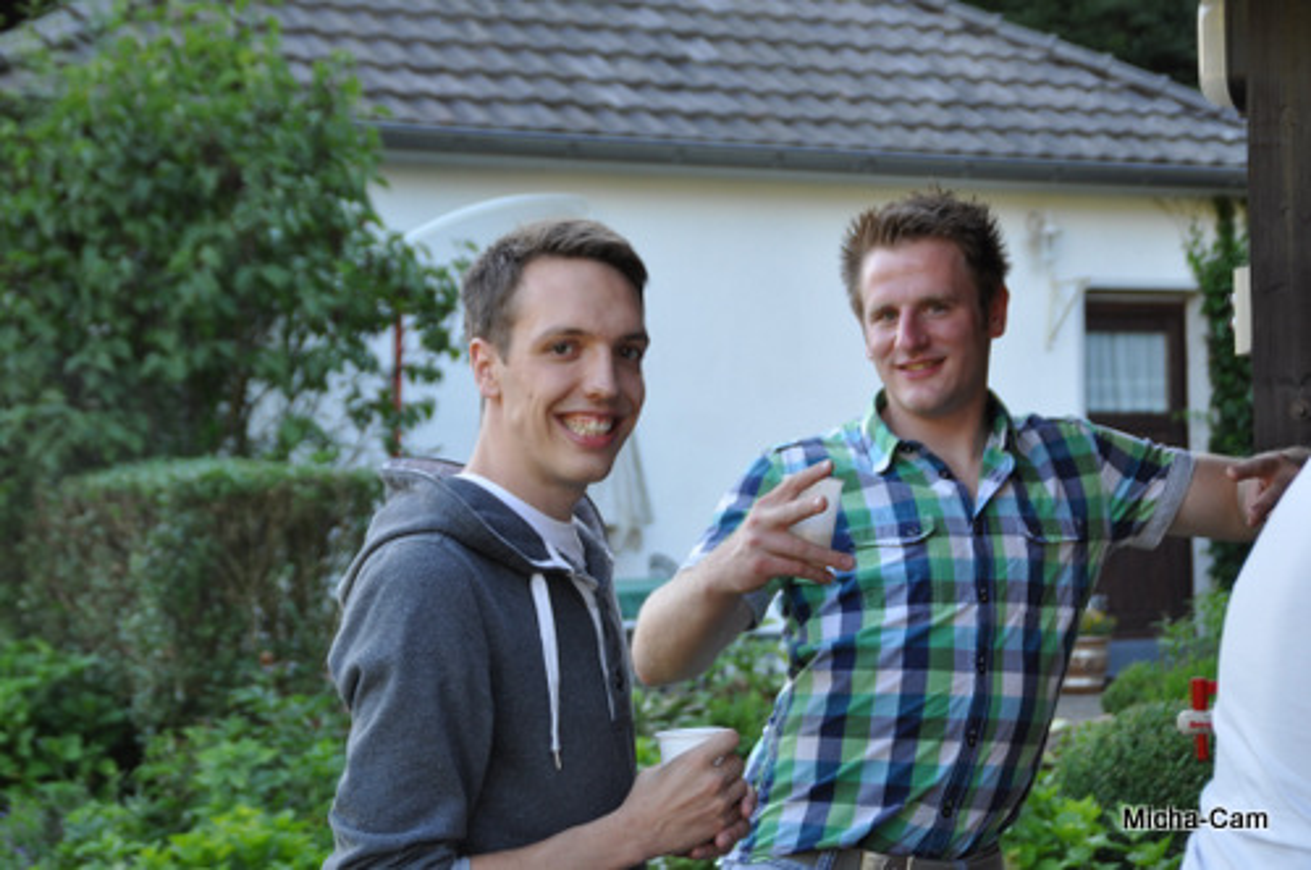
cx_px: 656
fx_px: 2728
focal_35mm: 75
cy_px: 435
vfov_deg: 18.1
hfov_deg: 27.0
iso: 320
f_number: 5.6
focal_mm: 50
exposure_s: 1/125
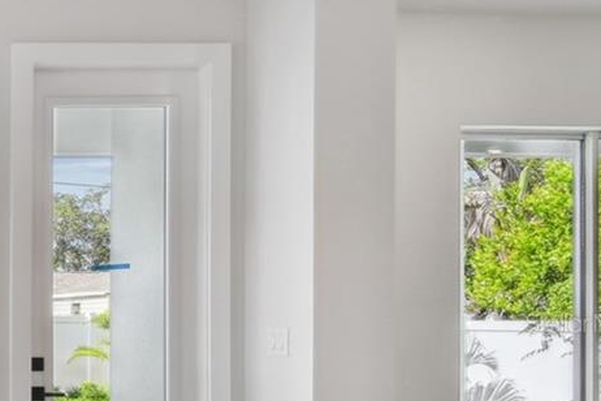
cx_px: -399
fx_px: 868
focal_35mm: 52
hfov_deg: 24.3
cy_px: 323
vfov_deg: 25.5
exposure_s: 1/40
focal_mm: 10
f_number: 7.1
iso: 100
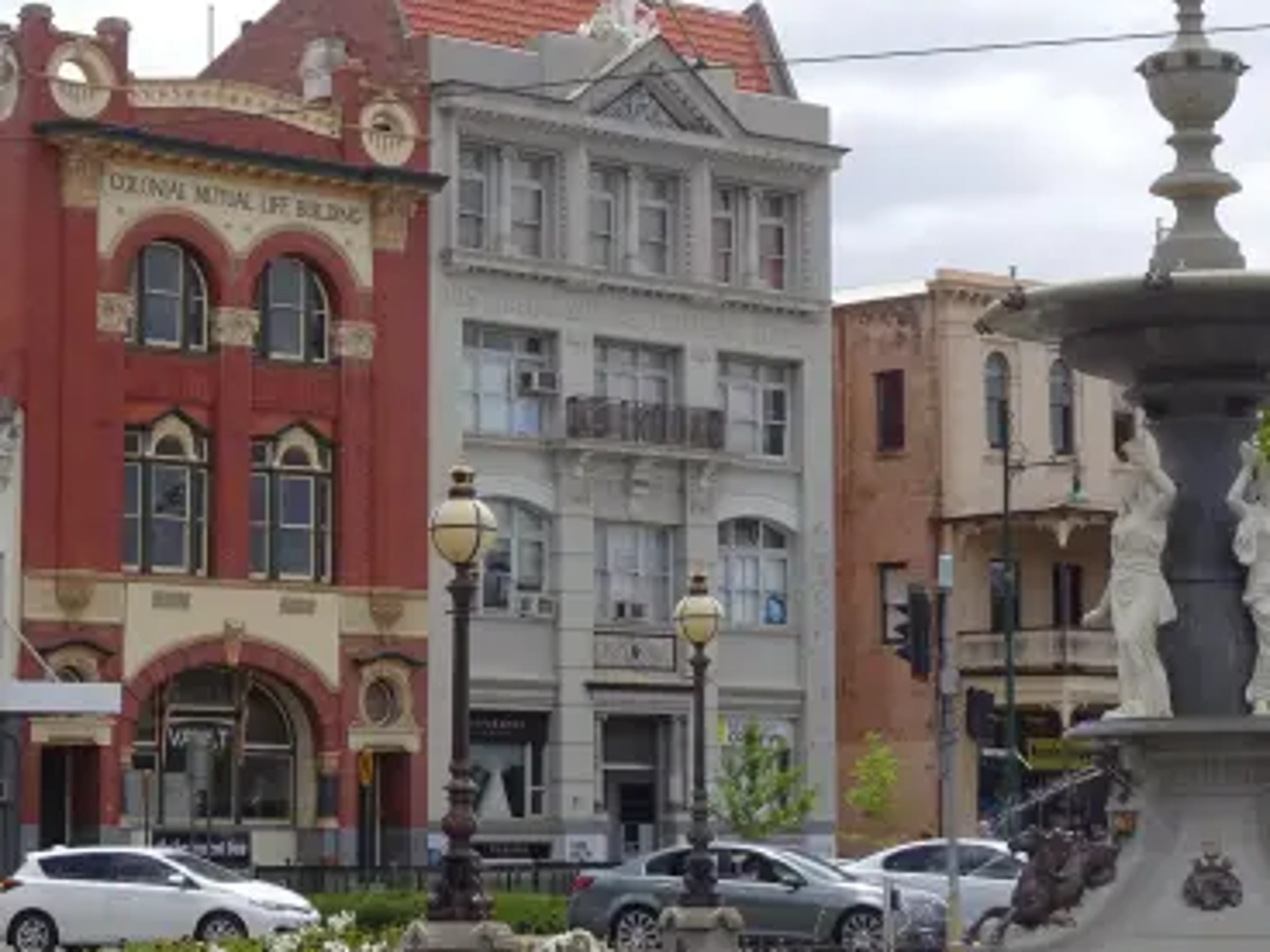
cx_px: 607
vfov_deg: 14.6
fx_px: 3706
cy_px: 400
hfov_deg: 19.4
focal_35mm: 101
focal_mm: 10.59
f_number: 4.5
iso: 80
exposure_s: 1/640
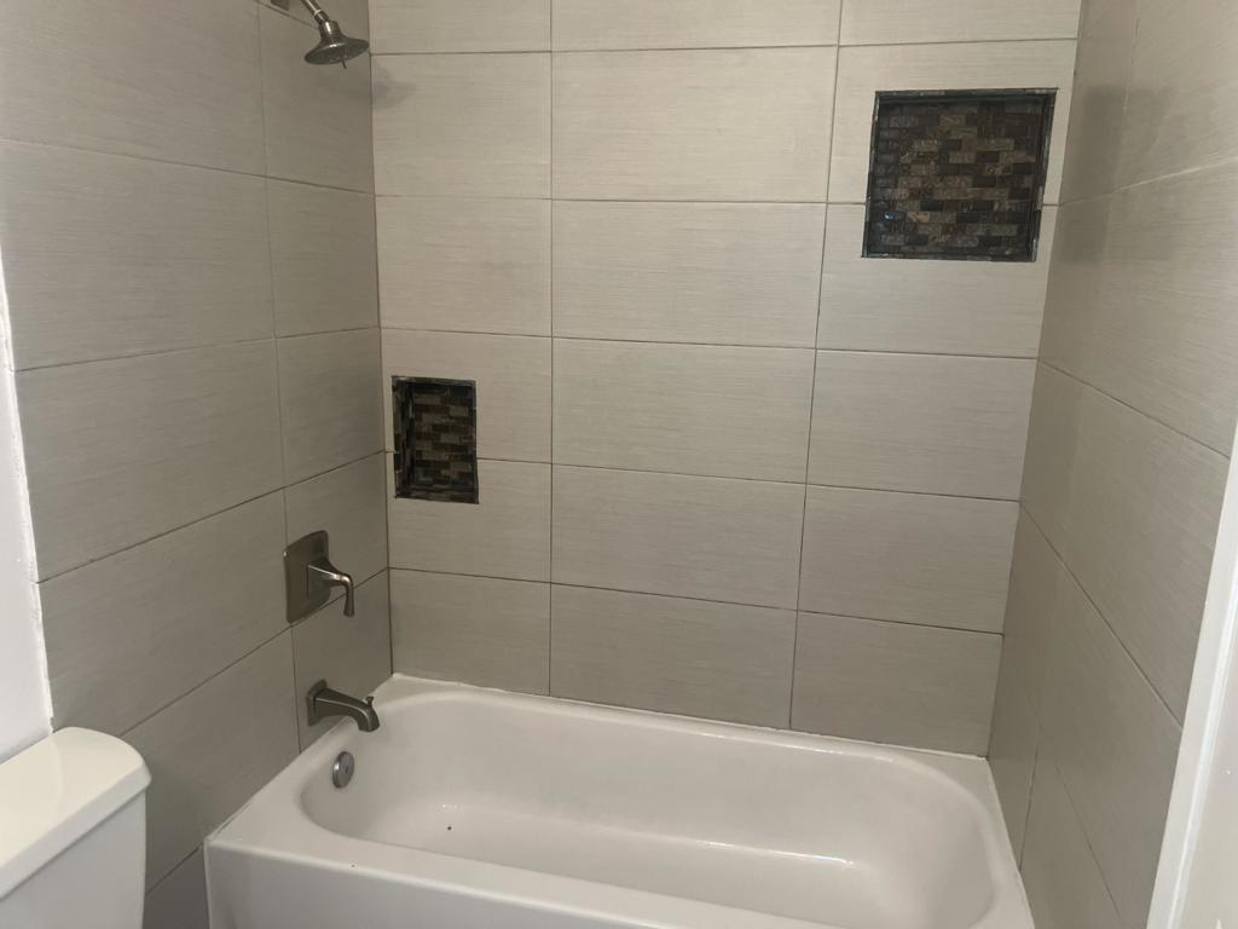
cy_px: 464
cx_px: 619
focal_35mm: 26
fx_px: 930
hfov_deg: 67.3
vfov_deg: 53.1
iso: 250
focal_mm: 5.7
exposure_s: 1/60
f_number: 1.5
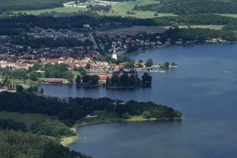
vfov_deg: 7.3
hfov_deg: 11.0
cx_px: 118
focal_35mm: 188
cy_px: 79
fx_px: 1233
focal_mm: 125
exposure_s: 1/1250
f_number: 4
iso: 100
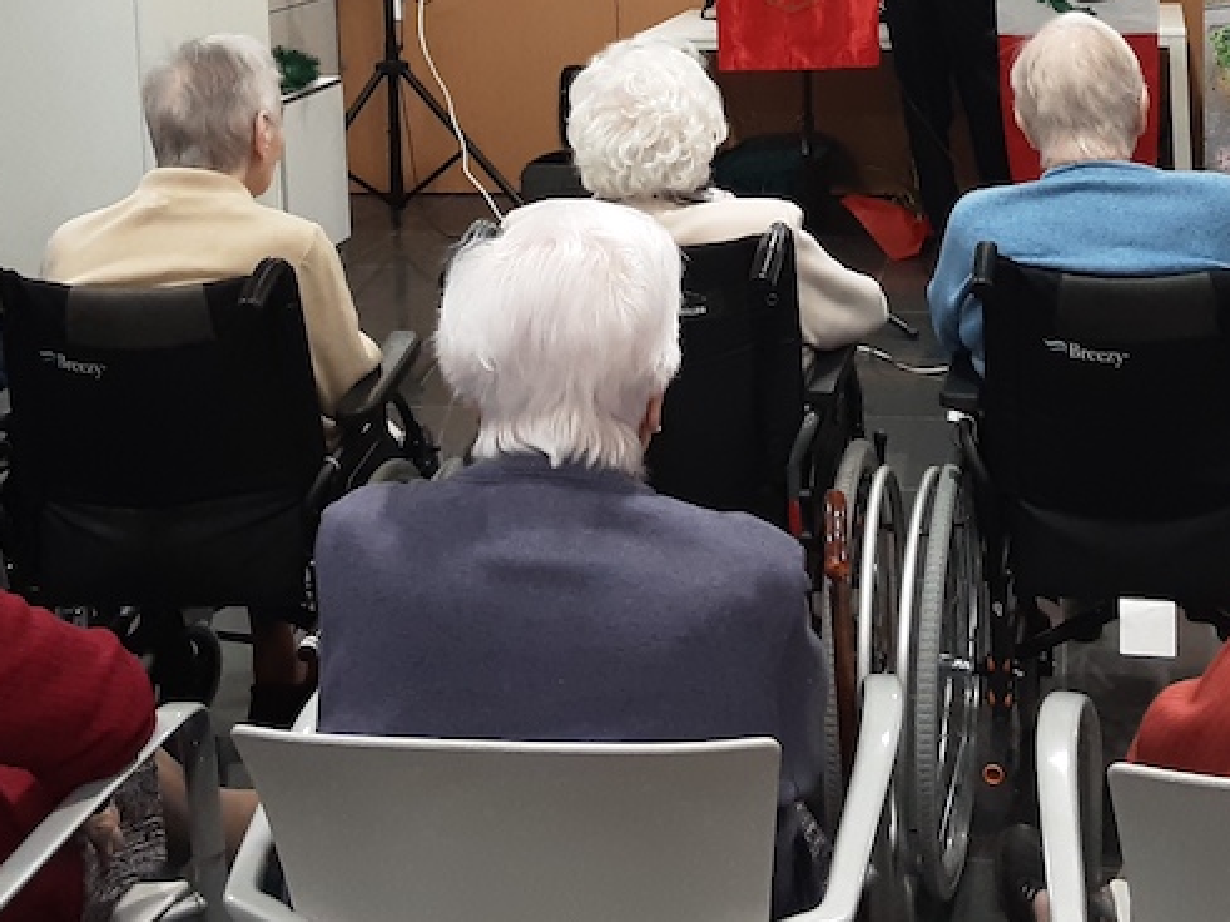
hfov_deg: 33.7
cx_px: 714
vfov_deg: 24.6
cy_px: 28
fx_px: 2025
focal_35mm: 57
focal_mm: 2.9
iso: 160
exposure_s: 1/33
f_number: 1.9
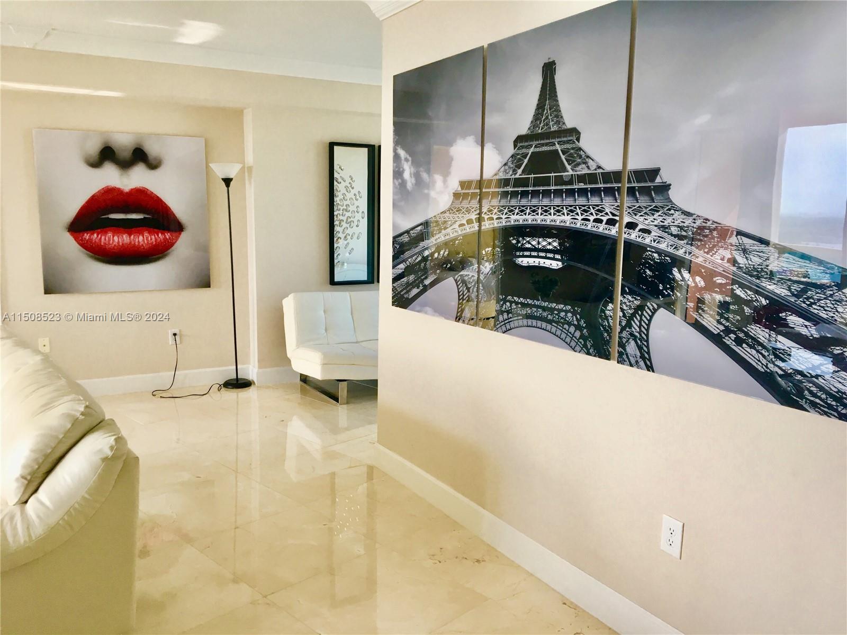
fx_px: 710
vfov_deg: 48.2
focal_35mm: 29
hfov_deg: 61.7
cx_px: 424
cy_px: 318
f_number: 2.2
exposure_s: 1/30
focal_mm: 4.15
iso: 25
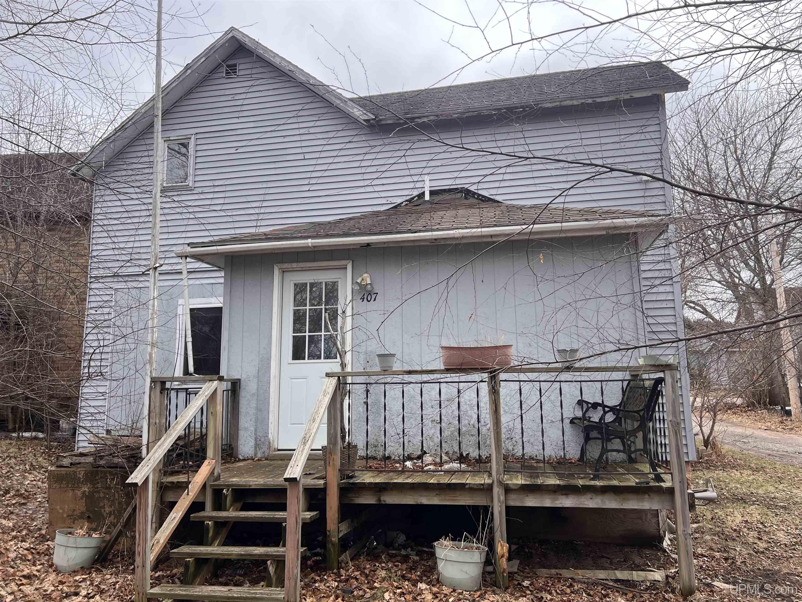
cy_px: 301
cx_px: 401
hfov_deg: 67.3
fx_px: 602
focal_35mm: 26
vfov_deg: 53.1
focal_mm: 5.7
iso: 50
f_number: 1.5
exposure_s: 1/1597
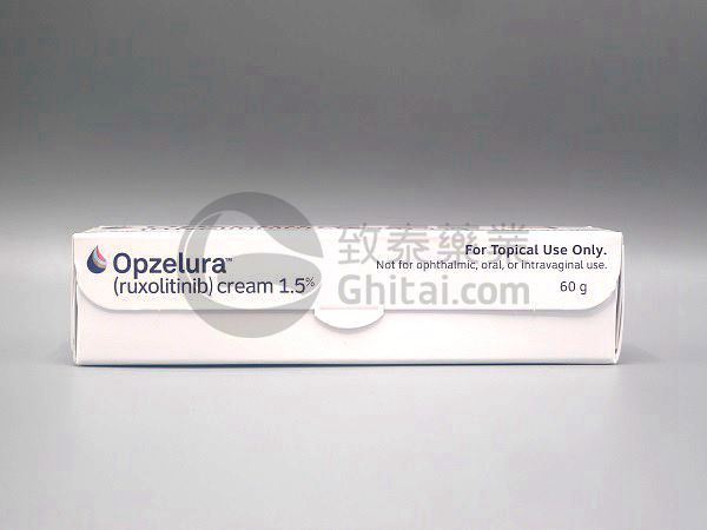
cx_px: 354
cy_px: 265
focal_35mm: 60
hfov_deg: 32.2
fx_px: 1225
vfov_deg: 24.4
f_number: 2.8
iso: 80
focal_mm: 12.8
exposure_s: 1/160
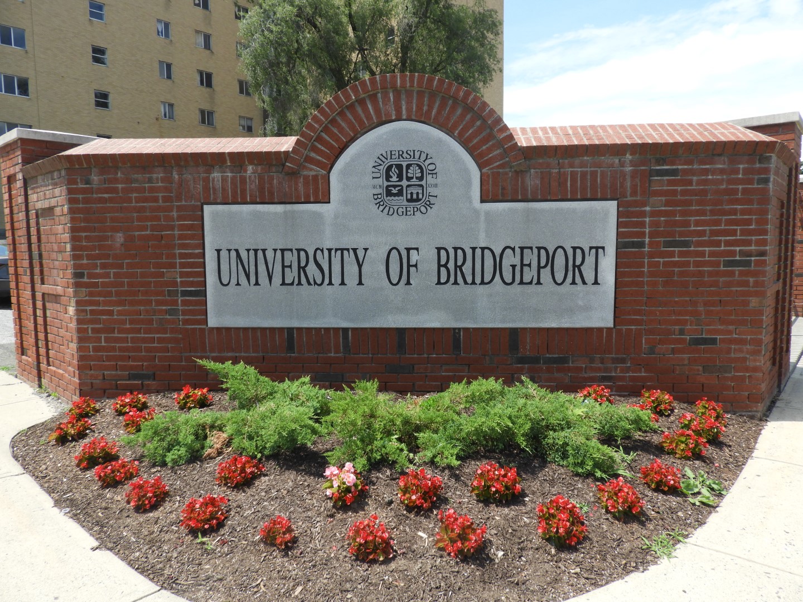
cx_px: 402
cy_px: 301
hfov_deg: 71.6
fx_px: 557
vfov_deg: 56.8
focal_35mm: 24
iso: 100
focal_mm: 4.3
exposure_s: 1/800
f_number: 3.3
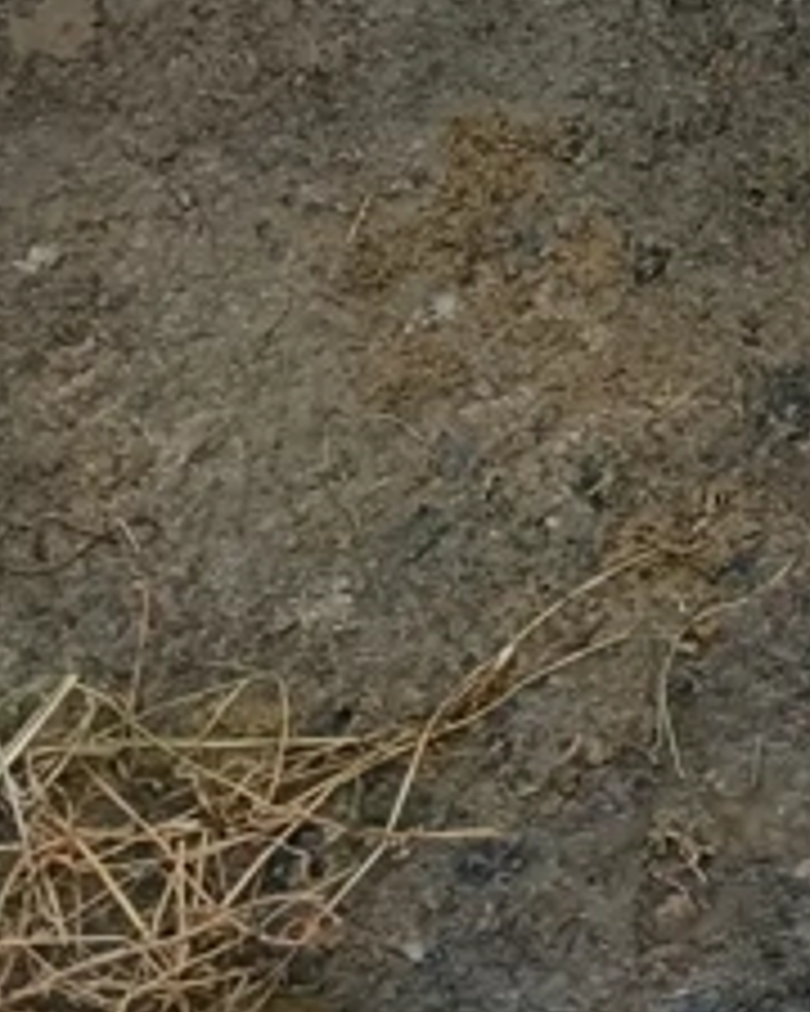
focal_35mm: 104
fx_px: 3116
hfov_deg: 12.6
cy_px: -517
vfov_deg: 16.7
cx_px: 1737
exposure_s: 1/101
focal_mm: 5.59
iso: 550
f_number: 1.88
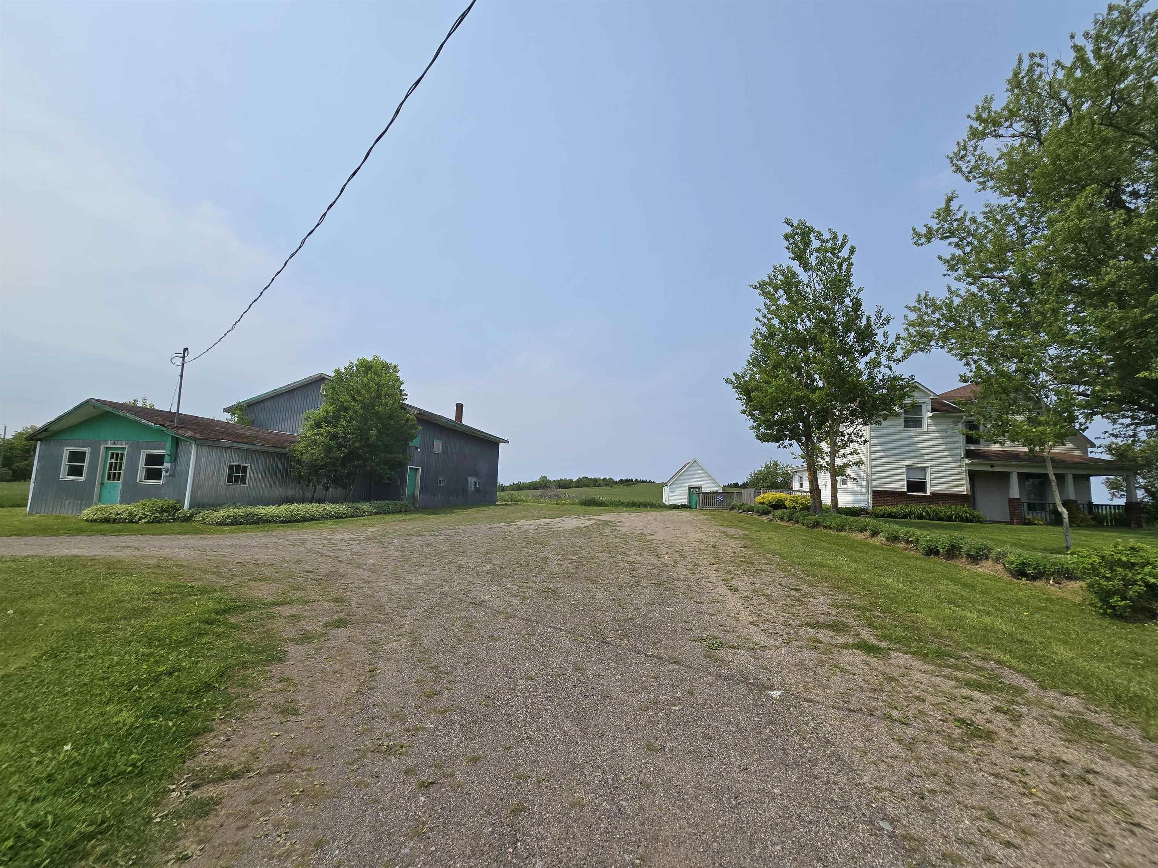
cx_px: 579
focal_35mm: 13
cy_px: 434
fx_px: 435
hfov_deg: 106.2
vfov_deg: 89.9
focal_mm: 2.2
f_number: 2.2
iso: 50
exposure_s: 1/4373
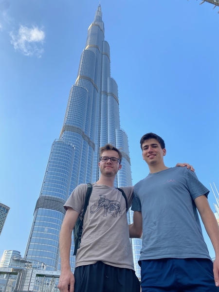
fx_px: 219
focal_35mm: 26
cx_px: 110
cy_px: 146
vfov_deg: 67.3
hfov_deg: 53.1
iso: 32
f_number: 1.8
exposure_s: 1/1034
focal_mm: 4.25
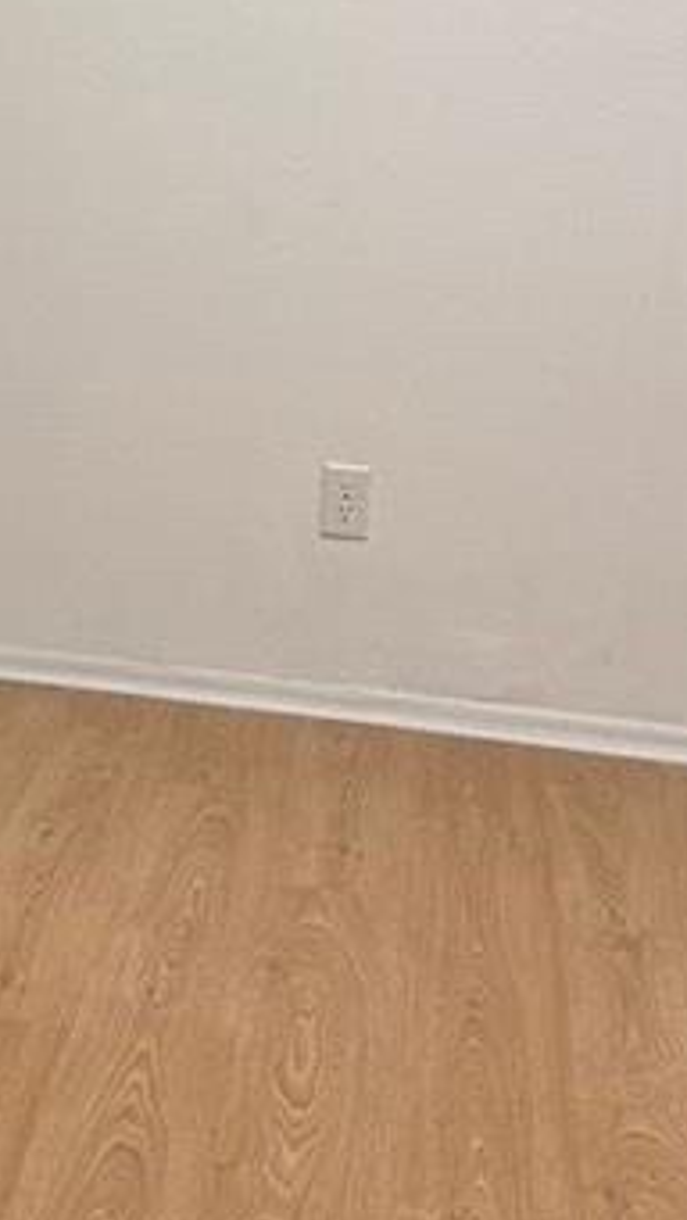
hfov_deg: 12.6
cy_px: 236
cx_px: -283
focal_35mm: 92
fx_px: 2977
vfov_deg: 22.8
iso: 125
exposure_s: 1/60
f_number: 1.78
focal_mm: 6.86
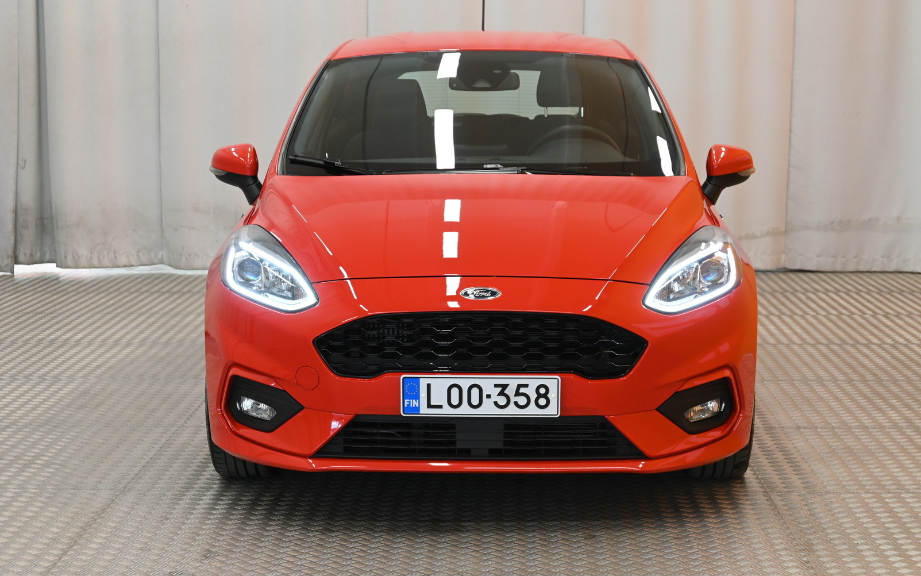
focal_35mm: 70
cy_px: 272
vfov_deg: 18.7
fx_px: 1745
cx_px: 465
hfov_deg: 29.6
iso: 900
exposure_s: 1/80
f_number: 6
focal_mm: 45
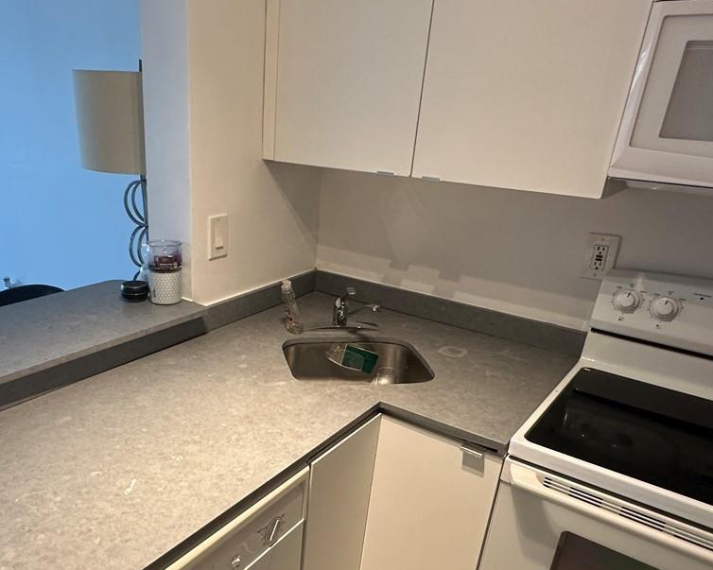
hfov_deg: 59.5
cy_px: 374
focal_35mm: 29
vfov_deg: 49.2
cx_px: 257
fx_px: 612
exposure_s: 1/60
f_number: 2.2
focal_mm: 2.22
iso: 200
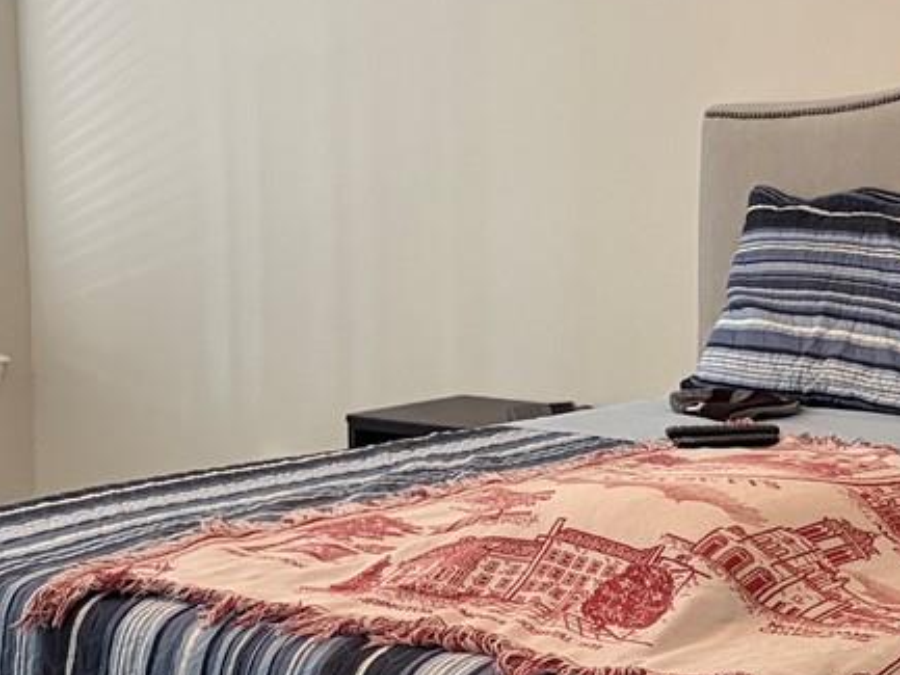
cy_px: 519
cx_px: 763
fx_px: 2497
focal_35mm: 96
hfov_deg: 20.1
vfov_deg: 15.3
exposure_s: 1/40
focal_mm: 5.96
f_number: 1.6
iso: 400
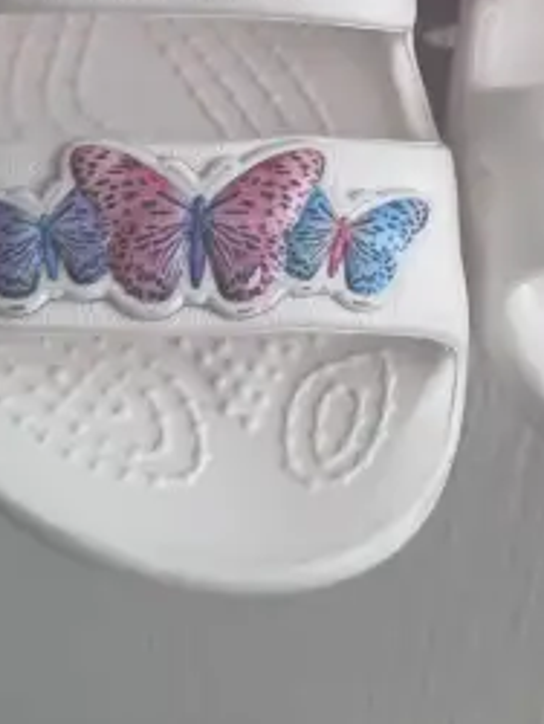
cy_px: -49
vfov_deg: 25.3
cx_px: 519
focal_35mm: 72
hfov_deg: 20.0
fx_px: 1506
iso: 80
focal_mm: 6.76
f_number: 1.78
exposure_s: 1/358
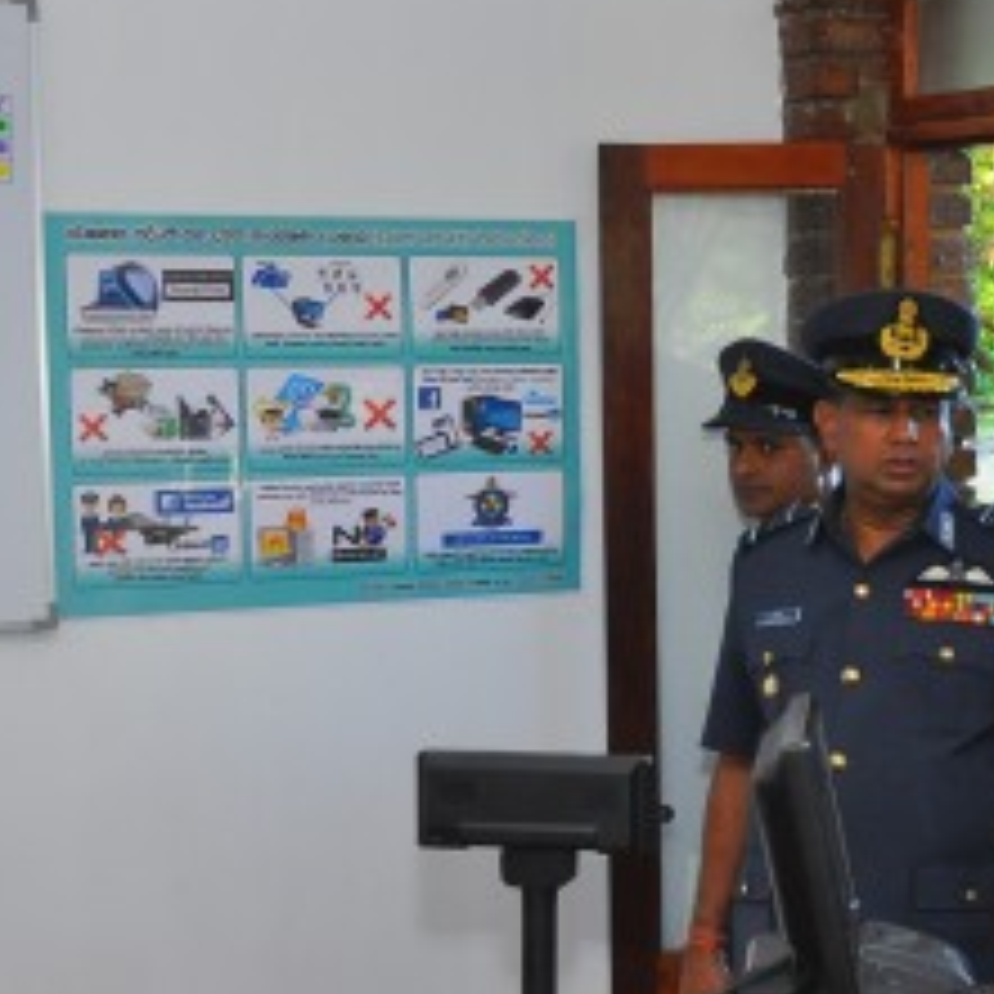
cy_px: 684
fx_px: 2924
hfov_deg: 19.2
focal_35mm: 90
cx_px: 684
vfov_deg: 19.2
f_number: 5.6
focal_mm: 26
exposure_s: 1/100
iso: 800
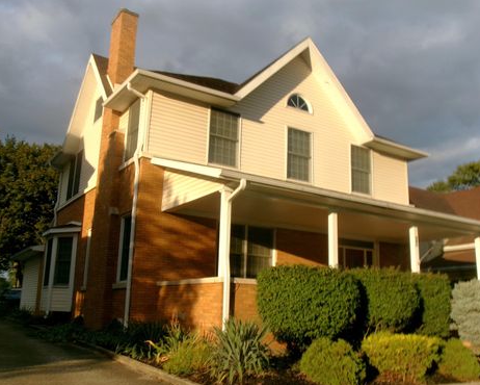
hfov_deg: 47.9
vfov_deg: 39.2
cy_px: 194
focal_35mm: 38
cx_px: 239
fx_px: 540
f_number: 11.8
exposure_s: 1/45
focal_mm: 6.4
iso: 100
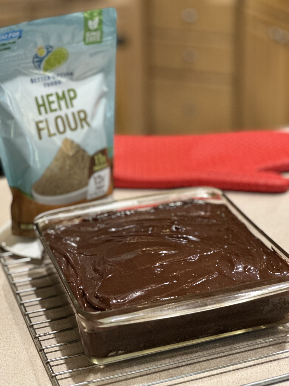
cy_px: 193
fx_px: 857
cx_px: 144
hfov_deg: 19.1
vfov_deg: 25.3
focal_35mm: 77
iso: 500
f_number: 2.8
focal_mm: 9
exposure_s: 1/24
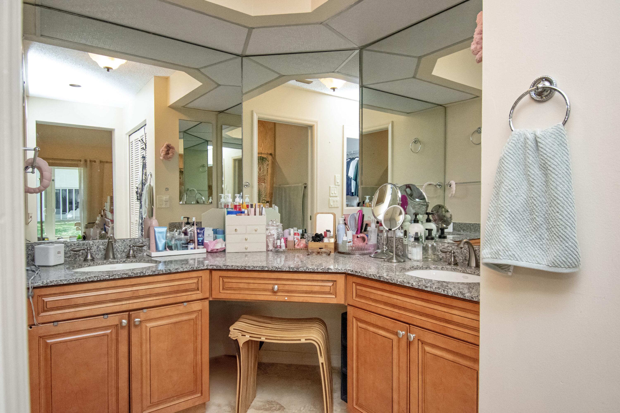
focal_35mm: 21
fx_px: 362
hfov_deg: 81.2
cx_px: 310
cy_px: 206
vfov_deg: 59.5
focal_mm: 14
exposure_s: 1/200
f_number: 5
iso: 3200
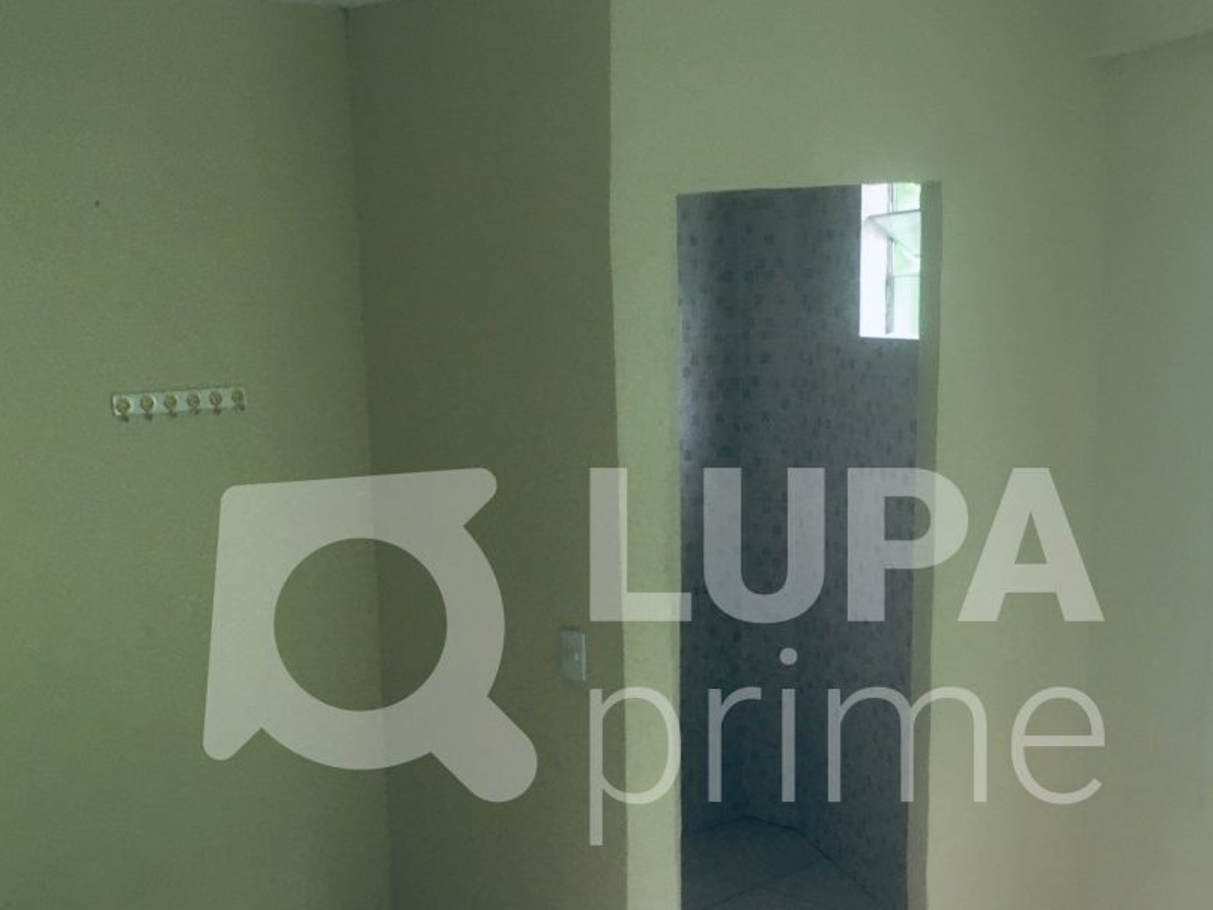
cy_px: 657
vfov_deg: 31.1
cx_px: 654
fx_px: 1612
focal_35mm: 46
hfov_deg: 41.2
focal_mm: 4.15
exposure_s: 1/30
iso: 80
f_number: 2.2
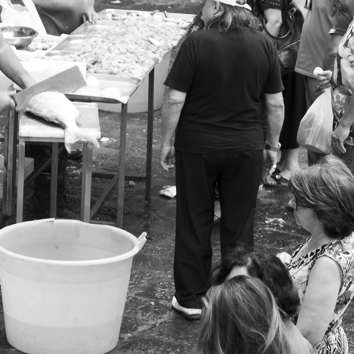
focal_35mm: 177
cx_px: 53
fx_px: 2049
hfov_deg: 9.8
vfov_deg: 9.9
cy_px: 90
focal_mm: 55
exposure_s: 1/25
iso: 100
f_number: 5.6
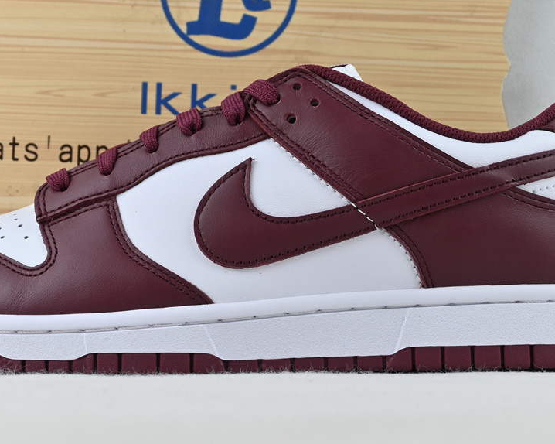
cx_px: 221
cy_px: 217
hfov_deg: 23.8
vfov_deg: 19.2
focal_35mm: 80
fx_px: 1314
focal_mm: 34
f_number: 5
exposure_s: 1/60
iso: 100
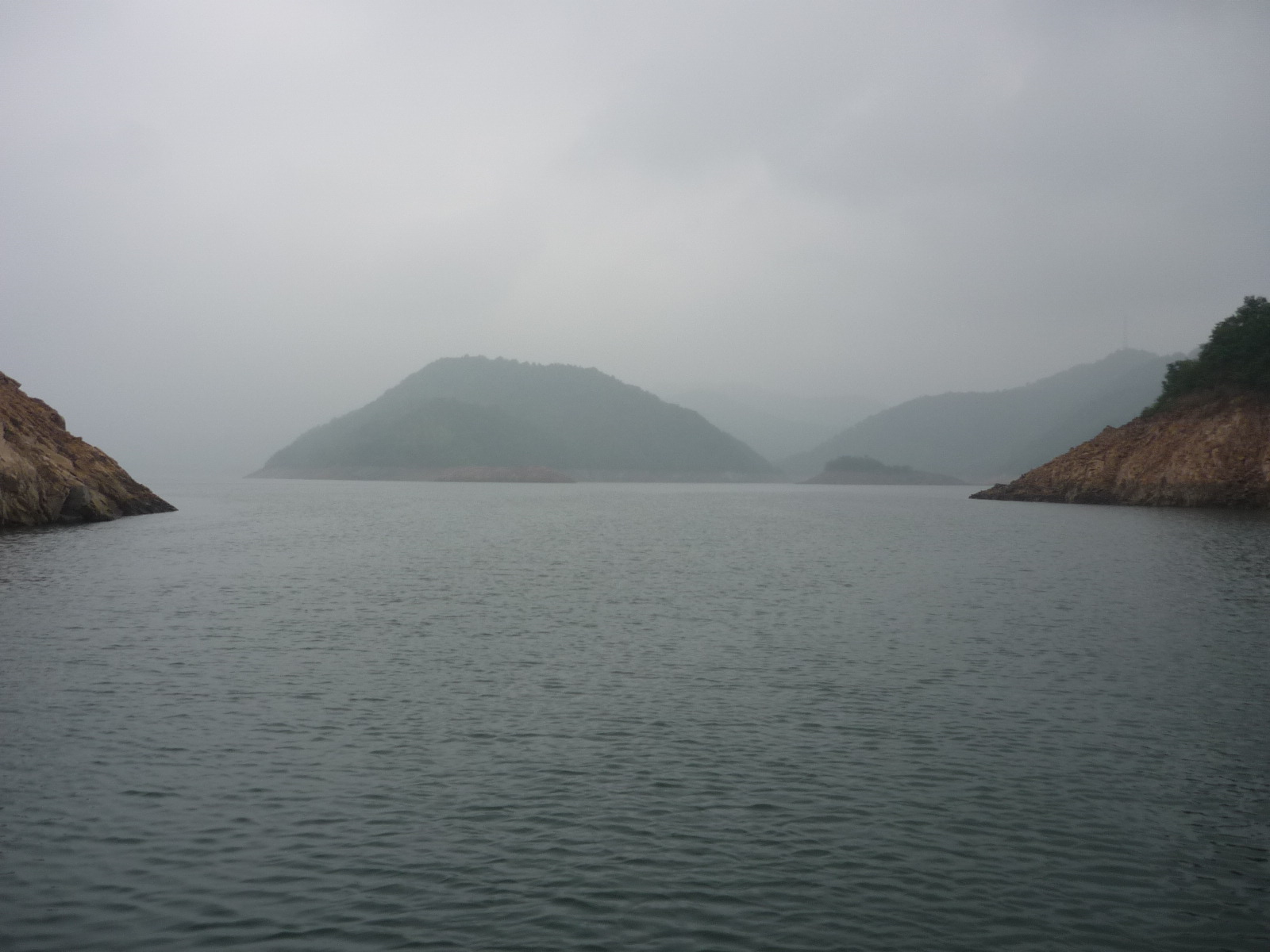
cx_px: 635
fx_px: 1211
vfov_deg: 42.9
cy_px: 476
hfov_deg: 55.4
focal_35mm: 33
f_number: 2.8
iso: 100
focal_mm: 5.5
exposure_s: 1/800
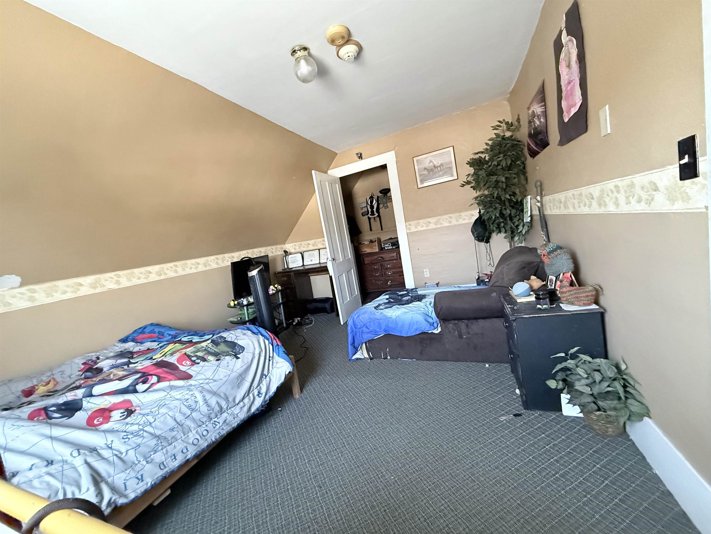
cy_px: 267
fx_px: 288
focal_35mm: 14
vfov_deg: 85.7
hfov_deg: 102.1
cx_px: 356
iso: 1000
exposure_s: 1/60
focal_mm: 2.22
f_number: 2.2
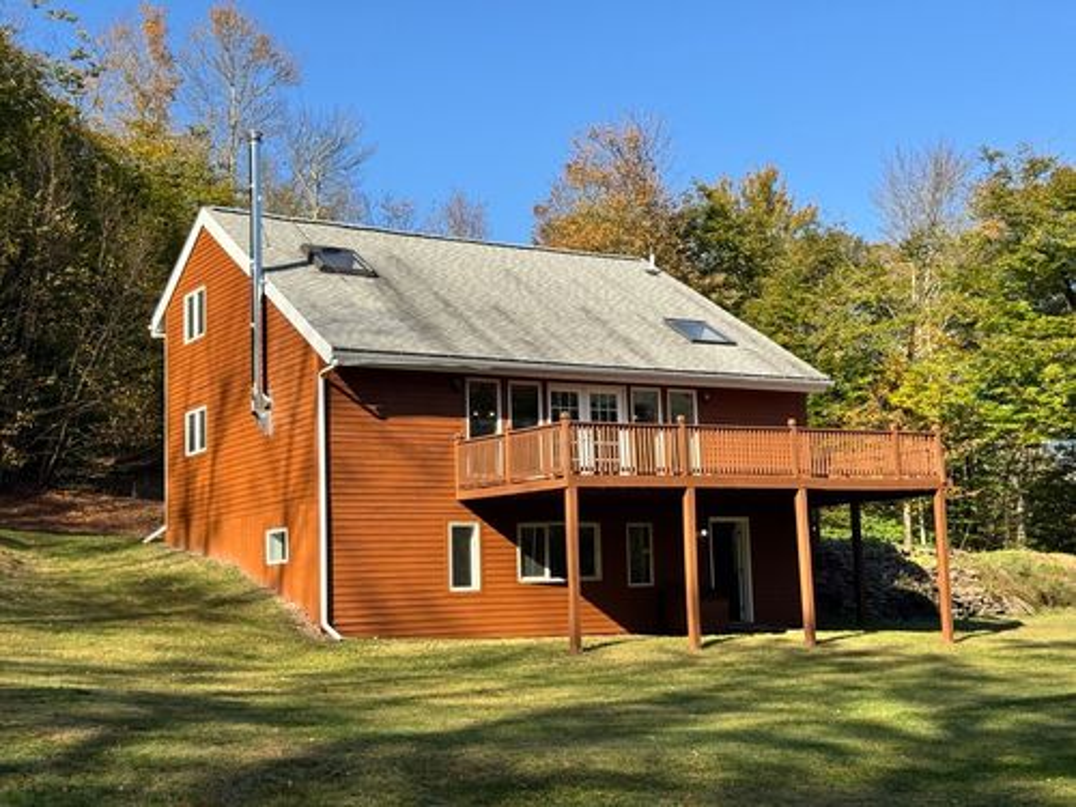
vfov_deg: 30.3
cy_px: 404
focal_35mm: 48
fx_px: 1492
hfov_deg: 39.7
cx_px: 538
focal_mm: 6.76
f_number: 1.78
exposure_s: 1/2717
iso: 64
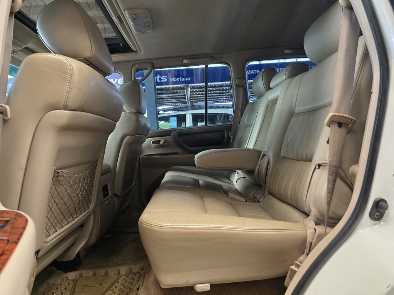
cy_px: 148
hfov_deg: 73.9
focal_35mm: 23
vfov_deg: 58.9
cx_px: 197
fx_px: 262
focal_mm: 6.25
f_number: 1.7
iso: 160
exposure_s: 1/100
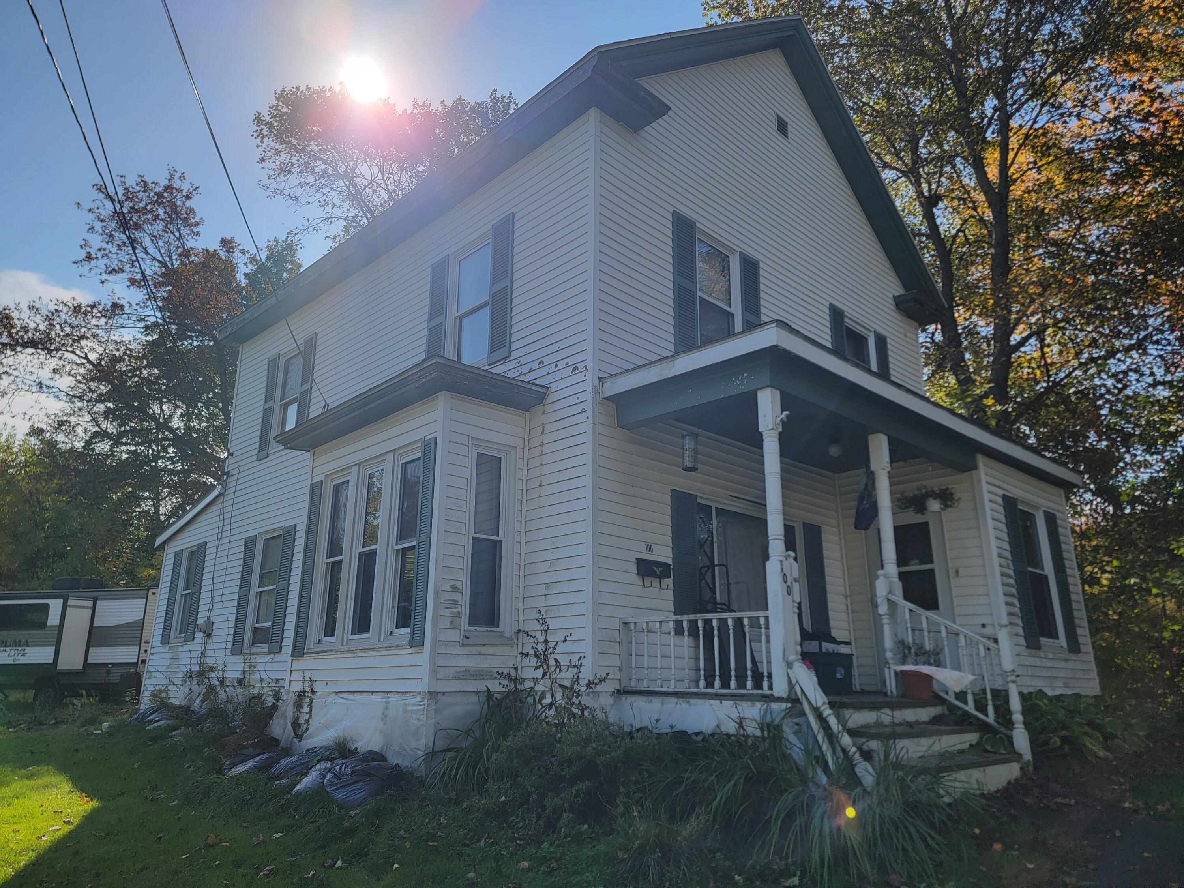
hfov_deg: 71.6
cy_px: 444
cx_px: 592
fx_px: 821
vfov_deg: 56.8
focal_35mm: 24
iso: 16
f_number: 1.8
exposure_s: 1/944
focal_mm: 6.7
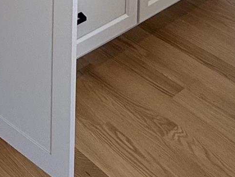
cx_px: -21
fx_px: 598
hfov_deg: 21.2
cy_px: -280
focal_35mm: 88
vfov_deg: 12.3
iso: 50
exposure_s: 1/120
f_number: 2.2
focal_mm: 2.22
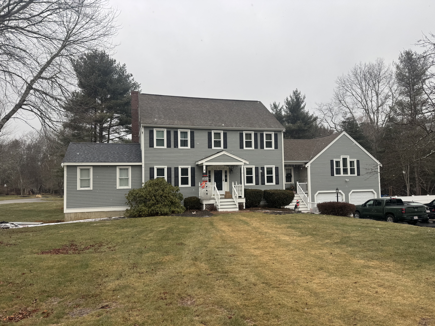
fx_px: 302
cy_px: 163
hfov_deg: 71.6
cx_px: 218
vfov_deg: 56.8
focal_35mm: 24
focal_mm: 6.76
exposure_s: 1/522
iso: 80
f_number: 1.78
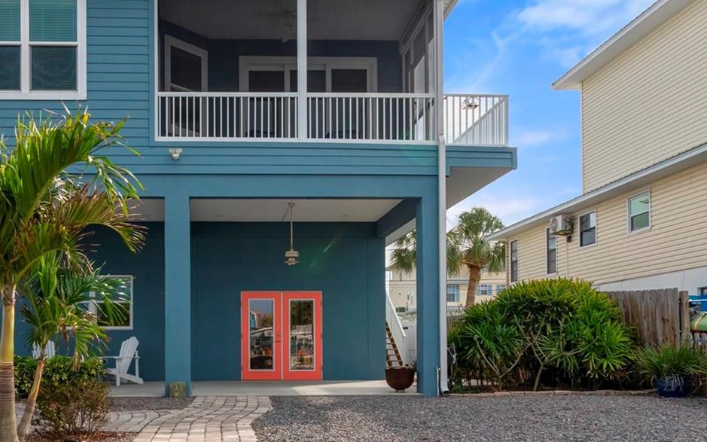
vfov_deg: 36.3
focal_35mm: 34
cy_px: 344
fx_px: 653
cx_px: 229
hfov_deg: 55.6
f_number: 8
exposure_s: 1/1000
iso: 1000
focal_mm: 13
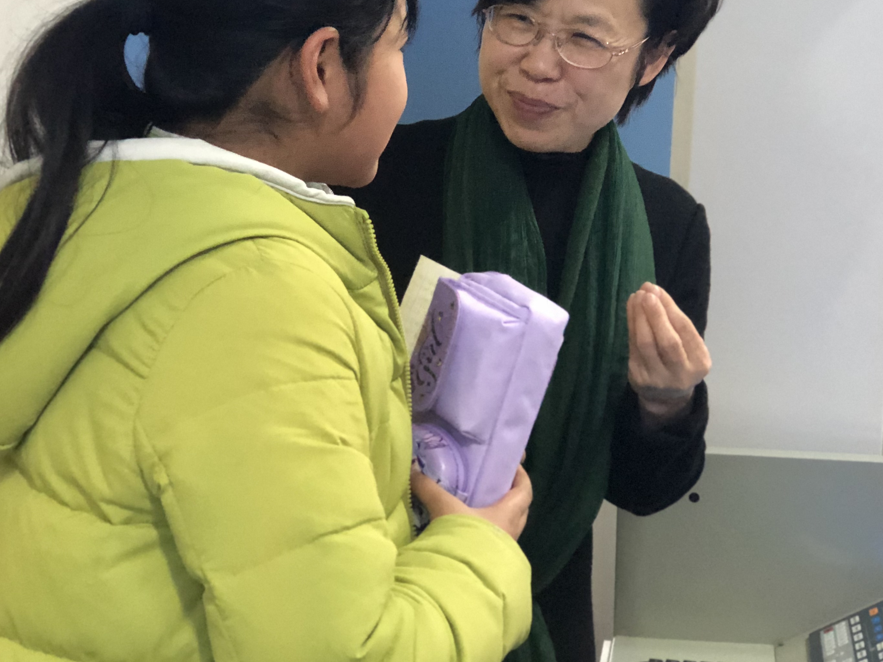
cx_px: 413
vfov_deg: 17.5
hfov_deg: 23.3
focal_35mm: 84
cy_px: 251
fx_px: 2143
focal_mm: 6.6
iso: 1250
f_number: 2.8
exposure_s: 1/50
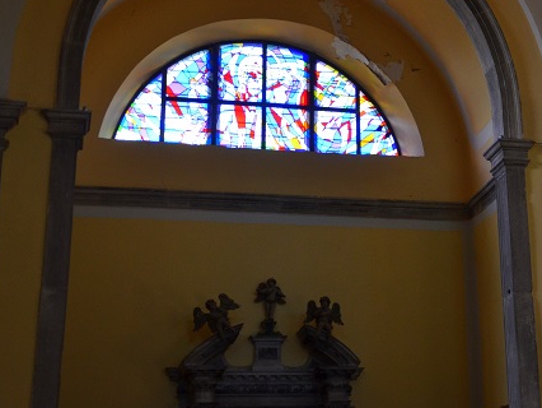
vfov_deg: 18.2
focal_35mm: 81
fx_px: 1269
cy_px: 119
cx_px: 500
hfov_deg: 23.4
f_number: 4.2
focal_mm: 30
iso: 640
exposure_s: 1/60
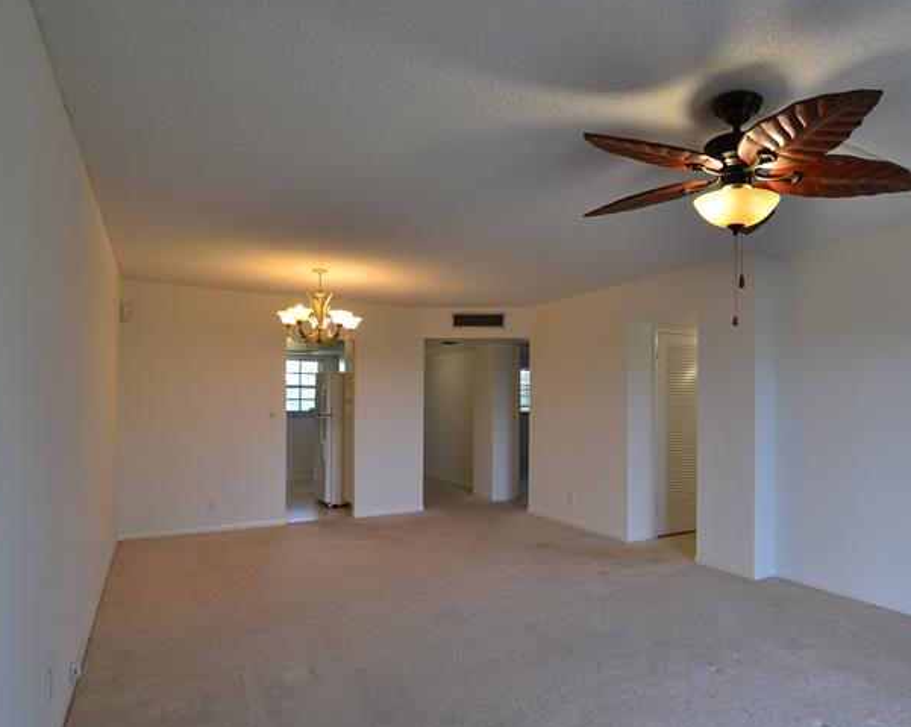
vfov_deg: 66.4
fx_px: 556
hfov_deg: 77.5
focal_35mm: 21
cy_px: 387
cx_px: 561
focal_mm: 11
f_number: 11
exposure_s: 1/4
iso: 100
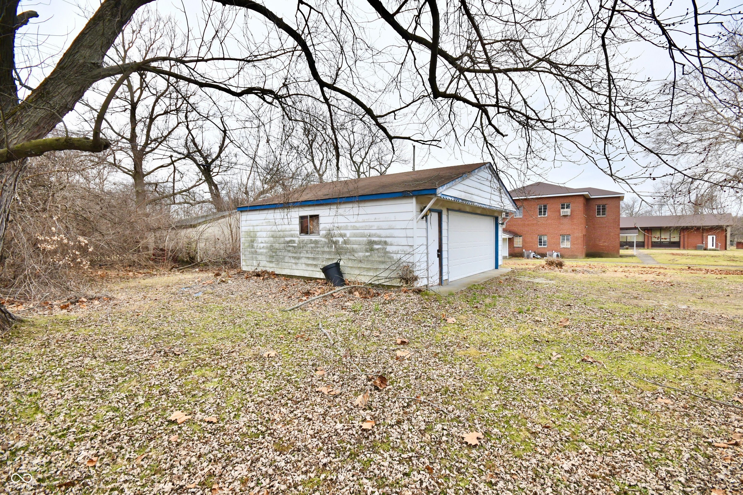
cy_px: 248
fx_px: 309
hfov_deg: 100.4
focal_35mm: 15
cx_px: 372
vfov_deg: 77.3
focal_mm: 10
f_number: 7.1
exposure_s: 1/200
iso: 640
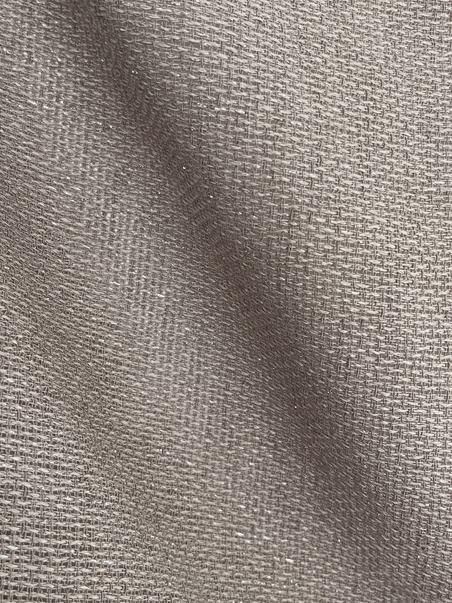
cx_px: 188
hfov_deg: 36.7
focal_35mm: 39
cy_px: 282
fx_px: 679
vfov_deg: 47.8
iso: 32
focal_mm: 5.1
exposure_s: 1/222
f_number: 1.6
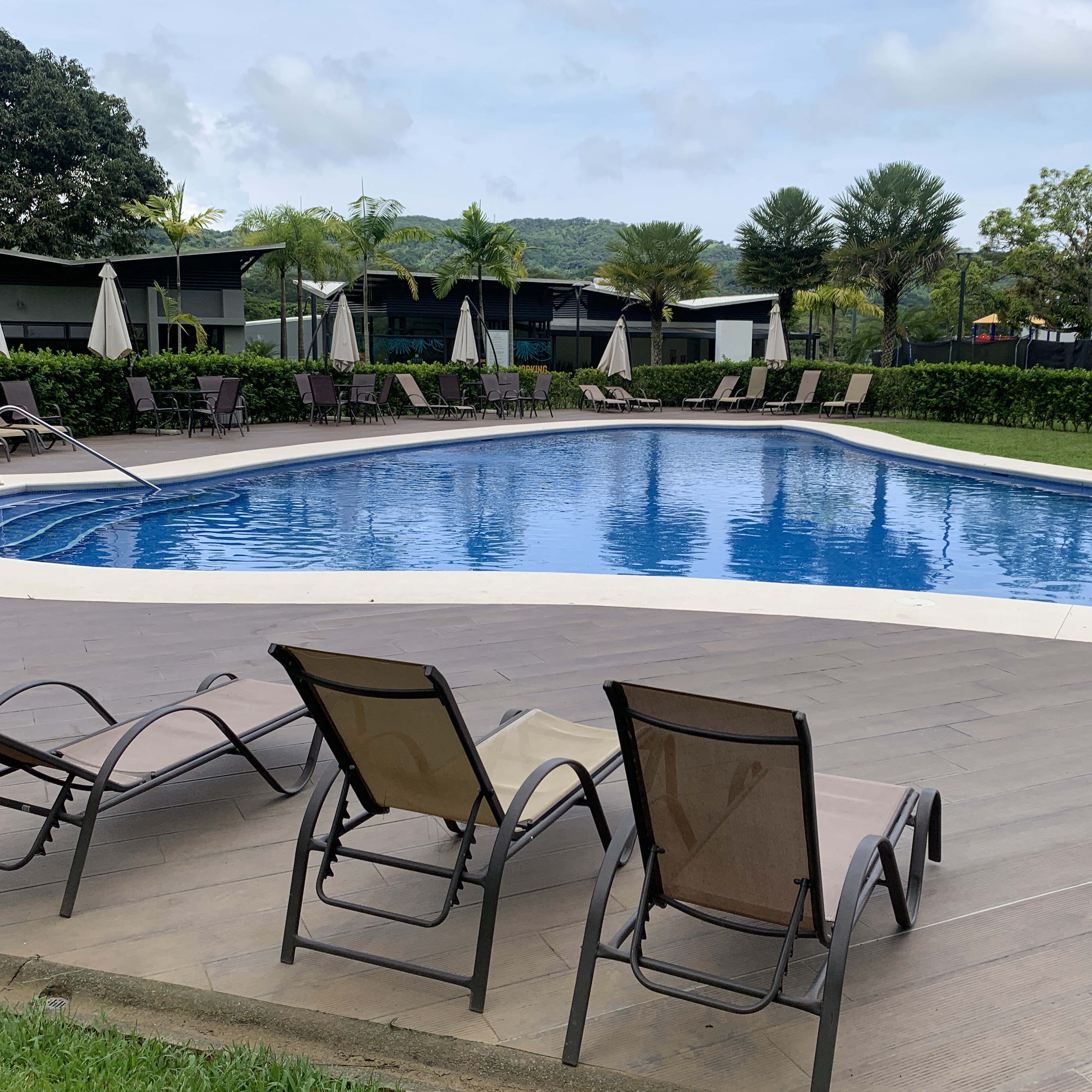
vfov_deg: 48.4
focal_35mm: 34
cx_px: 618
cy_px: 563
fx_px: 1213
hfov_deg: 48.3
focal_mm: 4.25
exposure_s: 1/1779
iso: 25
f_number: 1.8
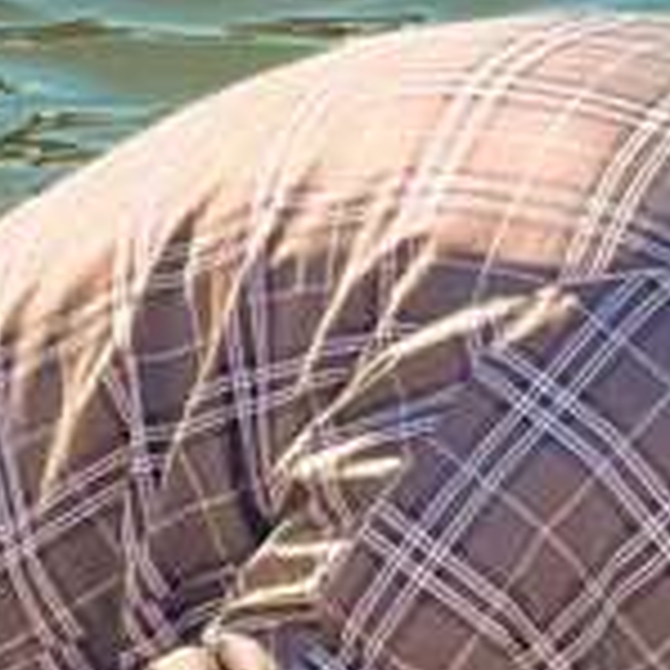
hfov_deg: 3.7
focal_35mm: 467
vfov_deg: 3.7
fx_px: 10226
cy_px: 742
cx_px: 1479
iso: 32
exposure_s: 1/350
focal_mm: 9
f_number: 2.8
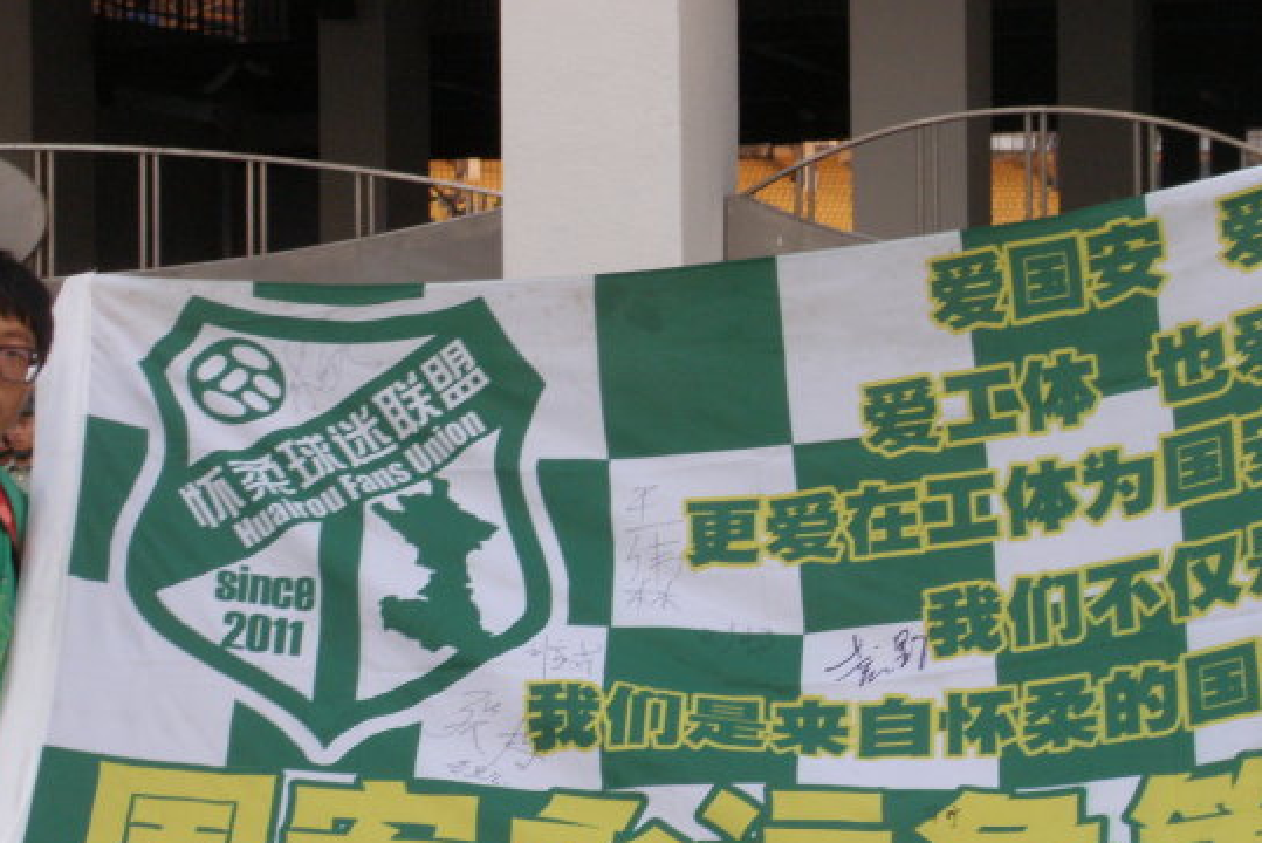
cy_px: 566
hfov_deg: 15.4
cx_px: 674
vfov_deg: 10.3
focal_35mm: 133
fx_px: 4665
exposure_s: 1/100
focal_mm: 17.7
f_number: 5.1
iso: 125
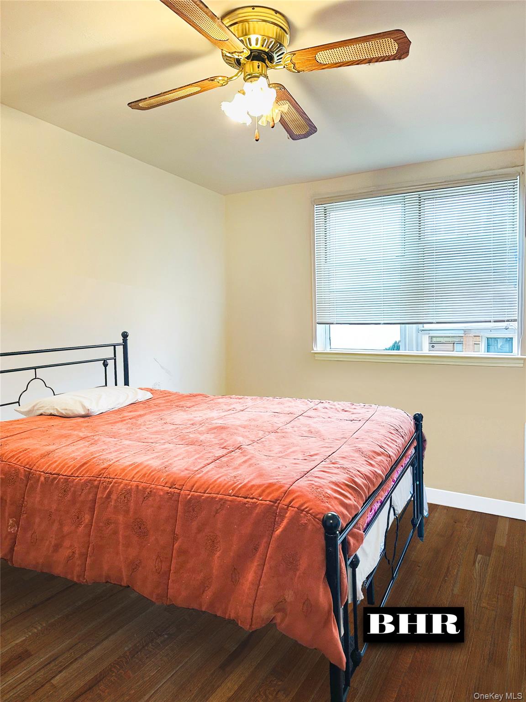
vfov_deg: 71.6
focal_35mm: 24
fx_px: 486
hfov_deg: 56.8
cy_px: 351
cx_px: 263
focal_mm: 6.86
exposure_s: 1/60
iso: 200
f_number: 1.78
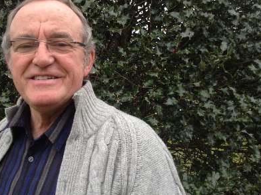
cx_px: 86
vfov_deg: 30.2
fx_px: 361
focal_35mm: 48
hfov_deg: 39.2
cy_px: 99
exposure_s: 1/40
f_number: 2.4
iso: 32
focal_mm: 3.3
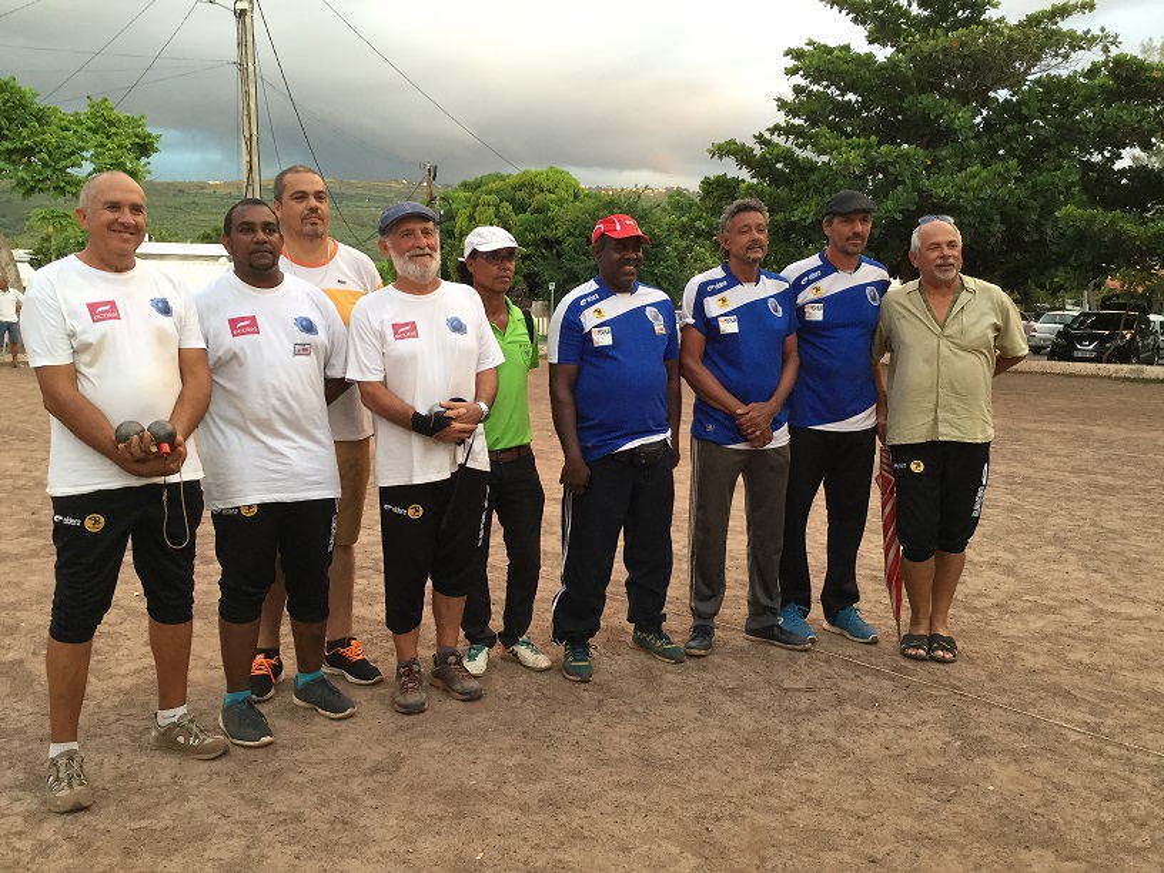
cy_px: 436
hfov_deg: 58.4
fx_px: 1042
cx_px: 582
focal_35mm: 31
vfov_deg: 45.4
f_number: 2.4
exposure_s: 1/33
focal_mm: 3.3
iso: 64
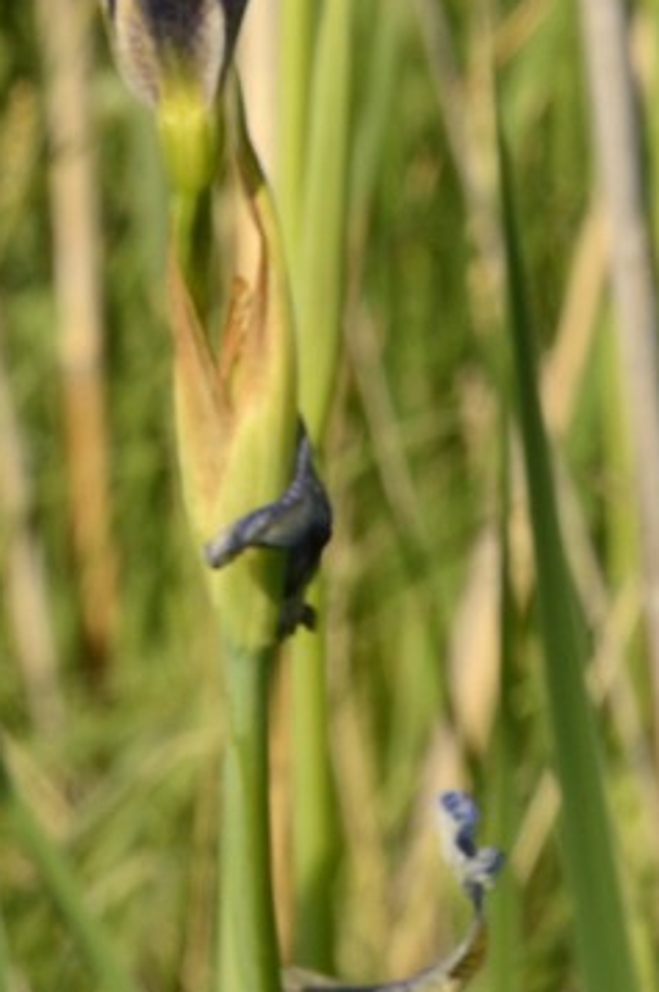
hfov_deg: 4.3
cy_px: -1072
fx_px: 8610
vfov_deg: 6.4
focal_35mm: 313
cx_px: 1128
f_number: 18
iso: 320
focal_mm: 70
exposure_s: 1/125
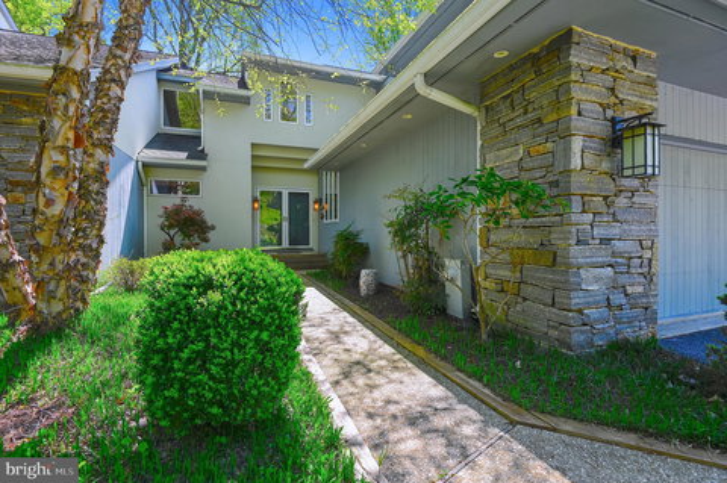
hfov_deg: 96.8
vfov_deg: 73.6
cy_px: 242
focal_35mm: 16
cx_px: 364
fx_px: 323
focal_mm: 16
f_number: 5.6
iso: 200
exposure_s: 1/250
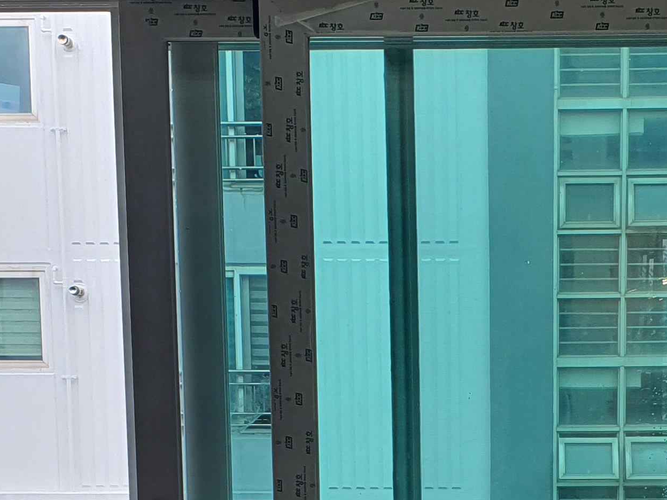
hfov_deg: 23.1
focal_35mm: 84
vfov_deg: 17.1
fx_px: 1619
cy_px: 524
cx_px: 477
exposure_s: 1/227
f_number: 2.4
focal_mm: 4.3
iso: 50
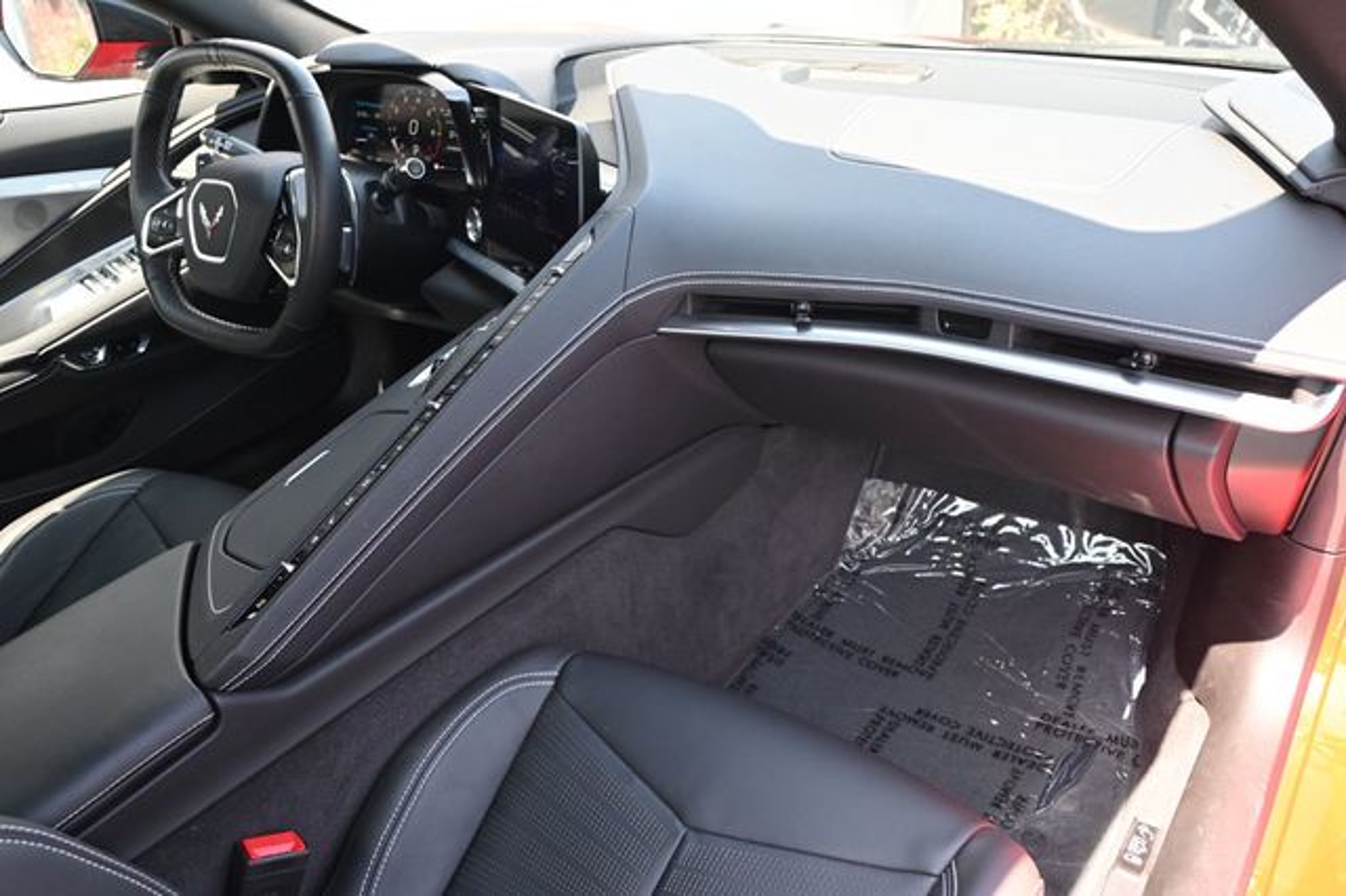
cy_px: 448
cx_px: 673
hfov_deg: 63.2
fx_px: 1093
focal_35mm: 29
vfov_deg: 44.6
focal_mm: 19.5
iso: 560
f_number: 3.8
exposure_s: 1/125
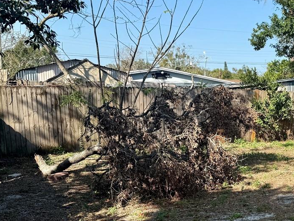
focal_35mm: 55
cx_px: 318
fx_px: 467
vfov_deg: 26.4
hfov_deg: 31.3
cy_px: 146
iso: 80
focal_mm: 6.76
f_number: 1.78
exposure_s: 1/3145
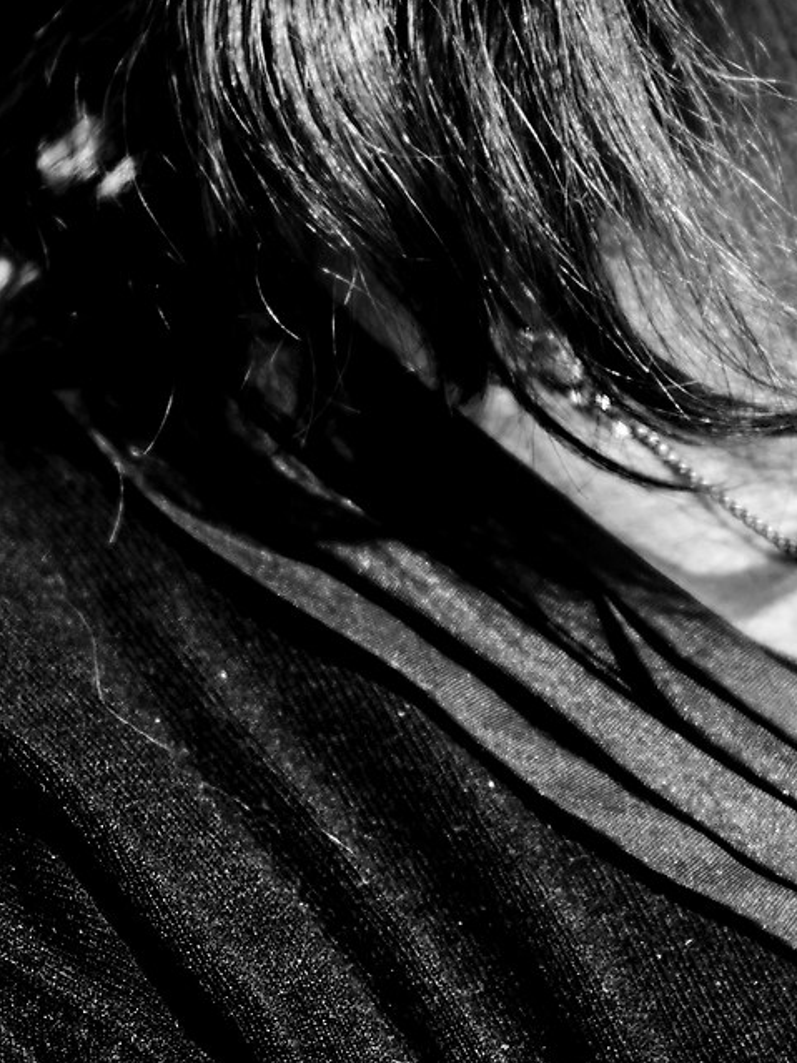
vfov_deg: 4.3
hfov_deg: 3.2
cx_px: 1094
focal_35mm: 460
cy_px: 151
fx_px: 14120
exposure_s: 1/4000
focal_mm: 85
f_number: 1.8
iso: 100
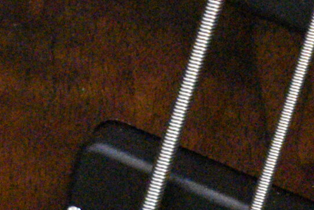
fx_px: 3388
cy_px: 274
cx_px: 301
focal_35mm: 388
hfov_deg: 5.3
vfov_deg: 3.5
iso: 22800
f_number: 5.6
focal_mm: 55
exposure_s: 1/100
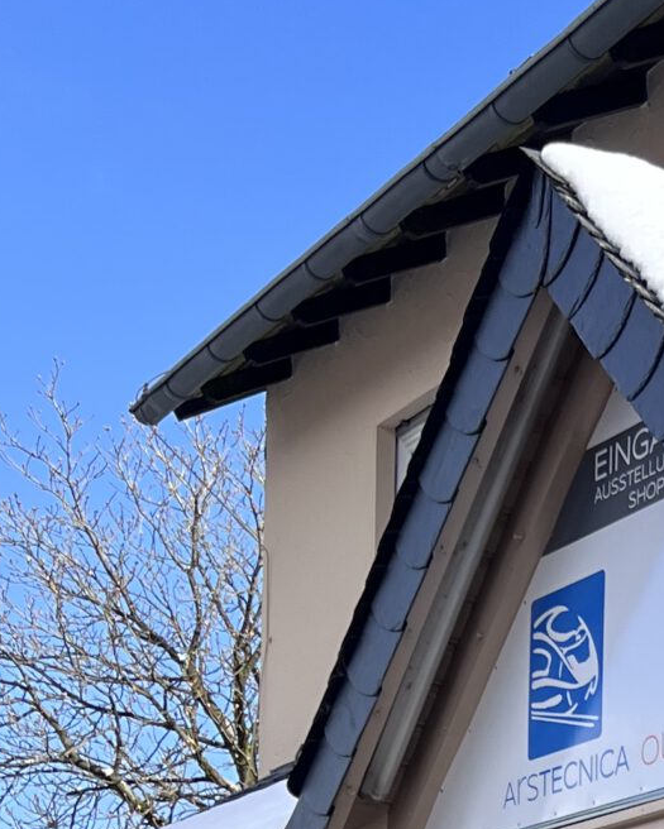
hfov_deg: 14.3
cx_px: 1054
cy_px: 1199
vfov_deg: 17.6
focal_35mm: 99
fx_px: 2431
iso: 50
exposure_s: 1/2083
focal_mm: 5.7
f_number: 1.5
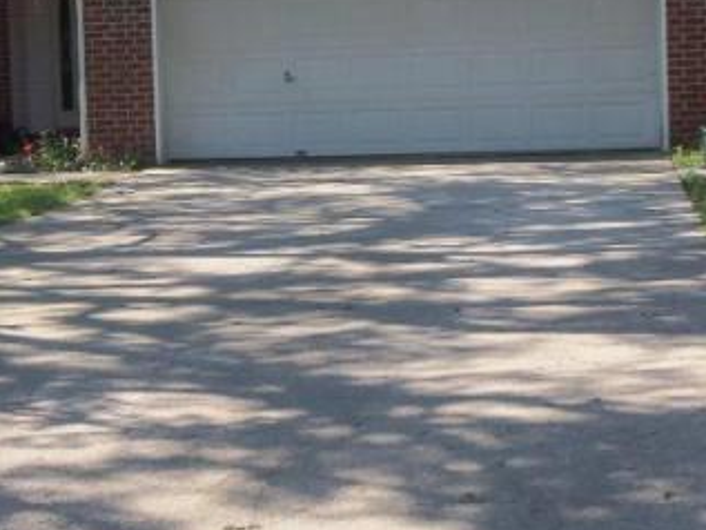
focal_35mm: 97
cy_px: 129
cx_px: 138
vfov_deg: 15.2
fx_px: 1979
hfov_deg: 20.0
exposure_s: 1/200
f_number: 3.8
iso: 64
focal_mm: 8.7
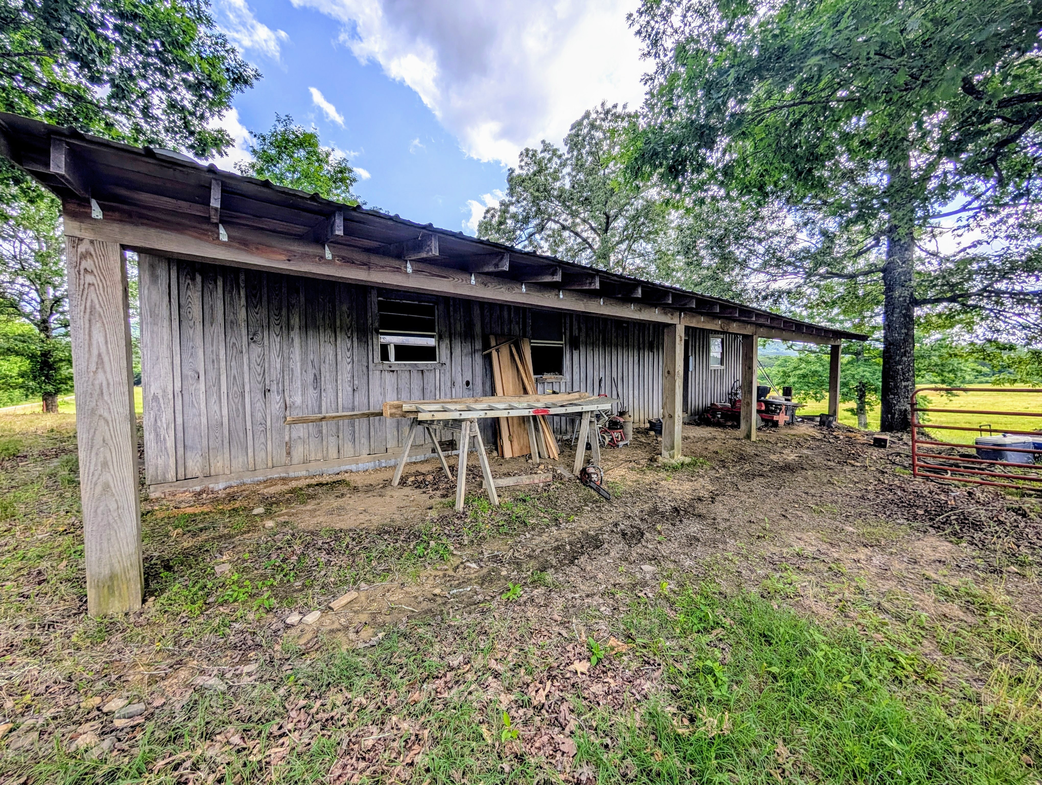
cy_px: 392
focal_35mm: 12
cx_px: 521
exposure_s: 1/2092
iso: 43
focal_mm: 2.02
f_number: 1.7
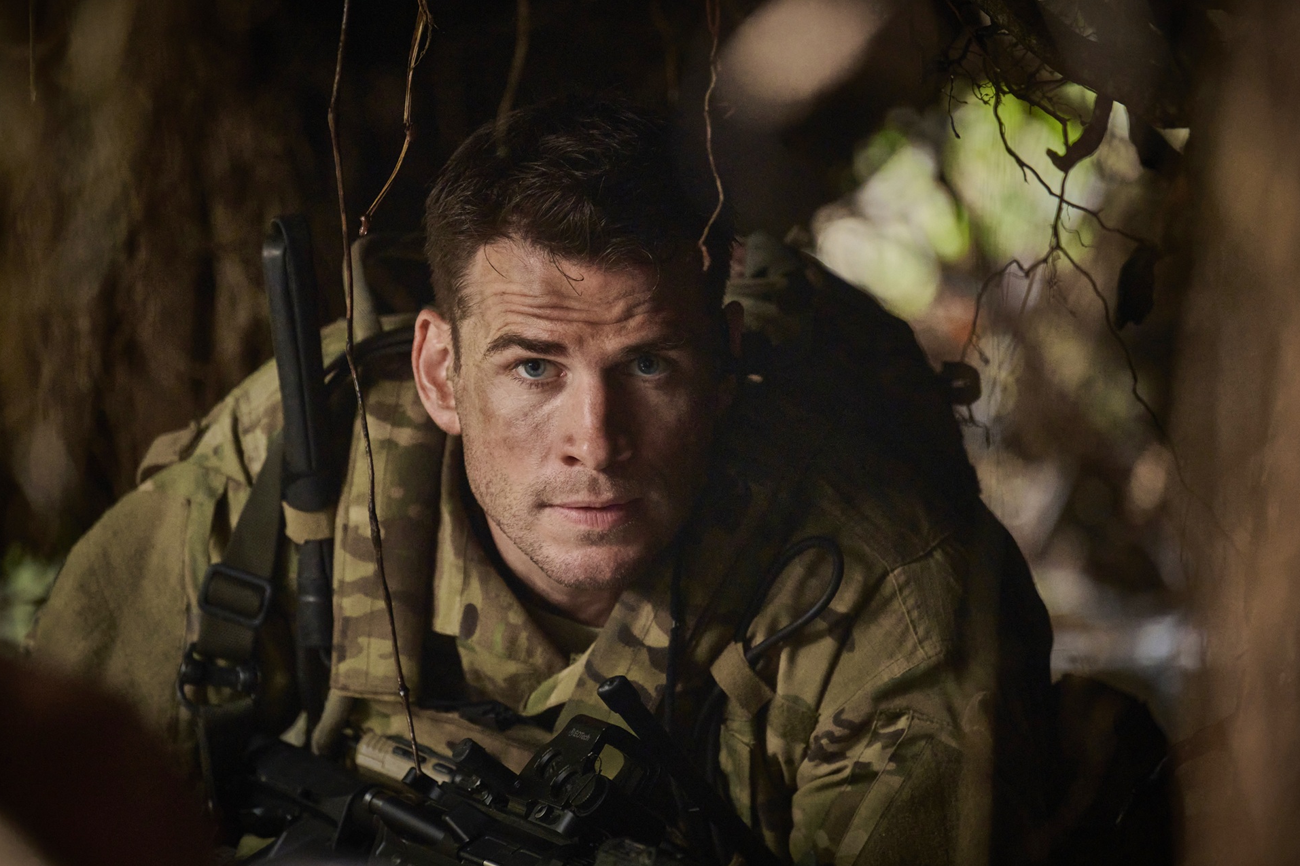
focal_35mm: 281
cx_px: 650
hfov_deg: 7.3
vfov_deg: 4.9
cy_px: 434
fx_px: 10146
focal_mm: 280
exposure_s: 1/400
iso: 4000
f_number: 4
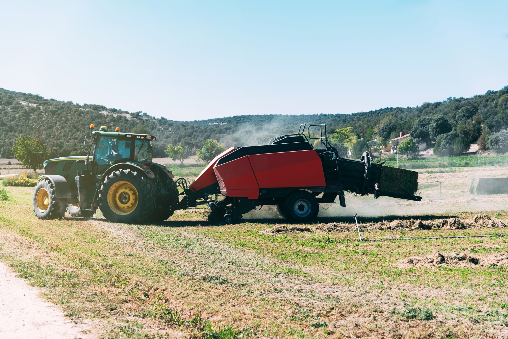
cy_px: 170
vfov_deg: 21.9
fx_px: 875
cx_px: 254
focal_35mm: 62
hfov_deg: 32.4
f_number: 4
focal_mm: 62
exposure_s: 1/400
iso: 100
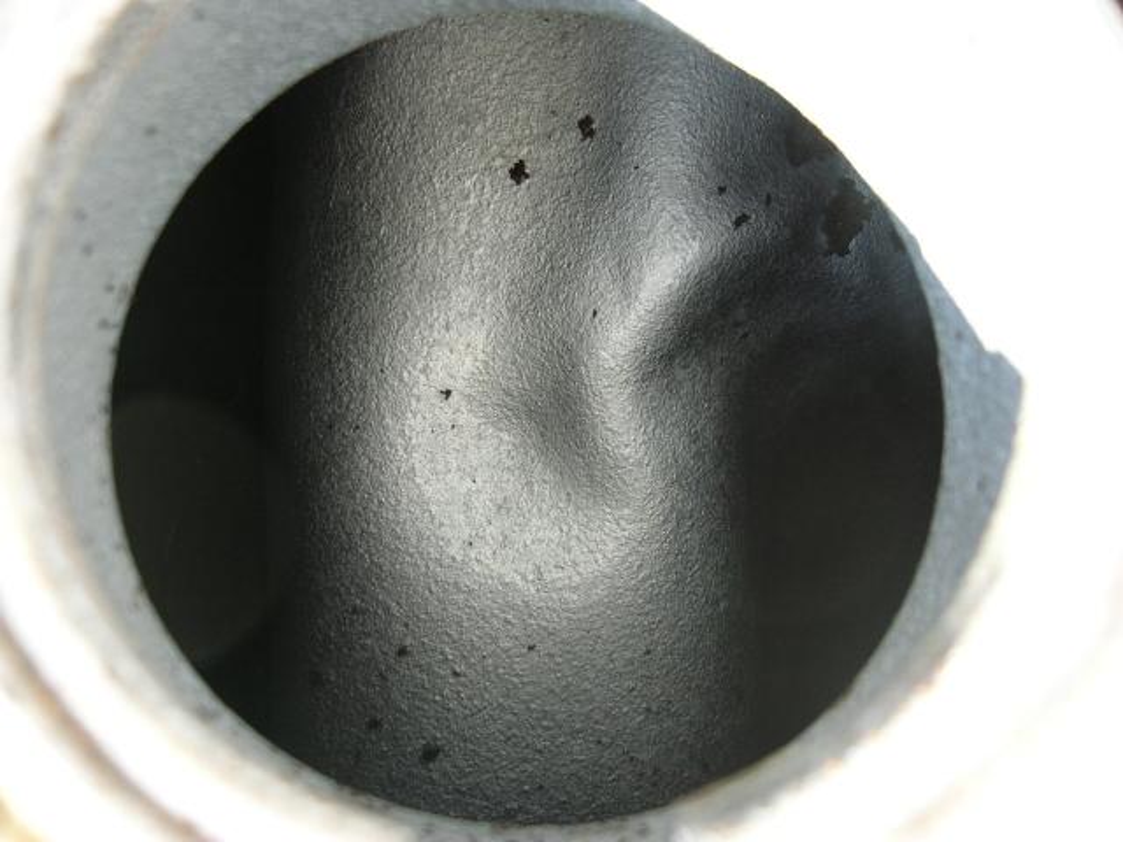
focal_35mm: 35
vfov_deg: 40.7
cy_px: 421
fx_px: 1135
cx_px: 562
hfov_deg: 52.6
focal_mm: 5.8
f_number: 2.8
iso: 100
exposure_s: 1/80
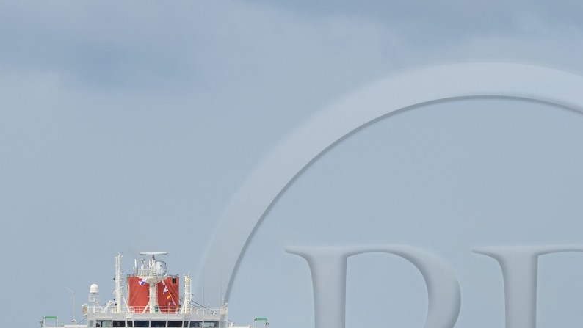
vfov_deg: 2.9
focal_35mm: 422
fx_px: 6525
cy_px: 367
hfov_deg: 5.1
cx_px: 487
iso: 200
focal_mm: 200
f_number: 13
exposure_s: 1/250
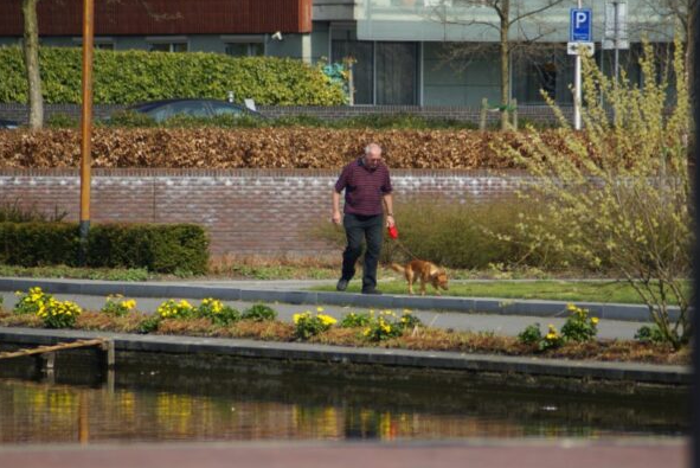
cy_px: 233
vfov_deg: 3.0
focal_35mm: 457
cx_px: 351
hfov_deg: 4.5
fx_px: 8892
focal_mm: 300
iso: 100
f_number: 5.6
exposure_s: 1/500
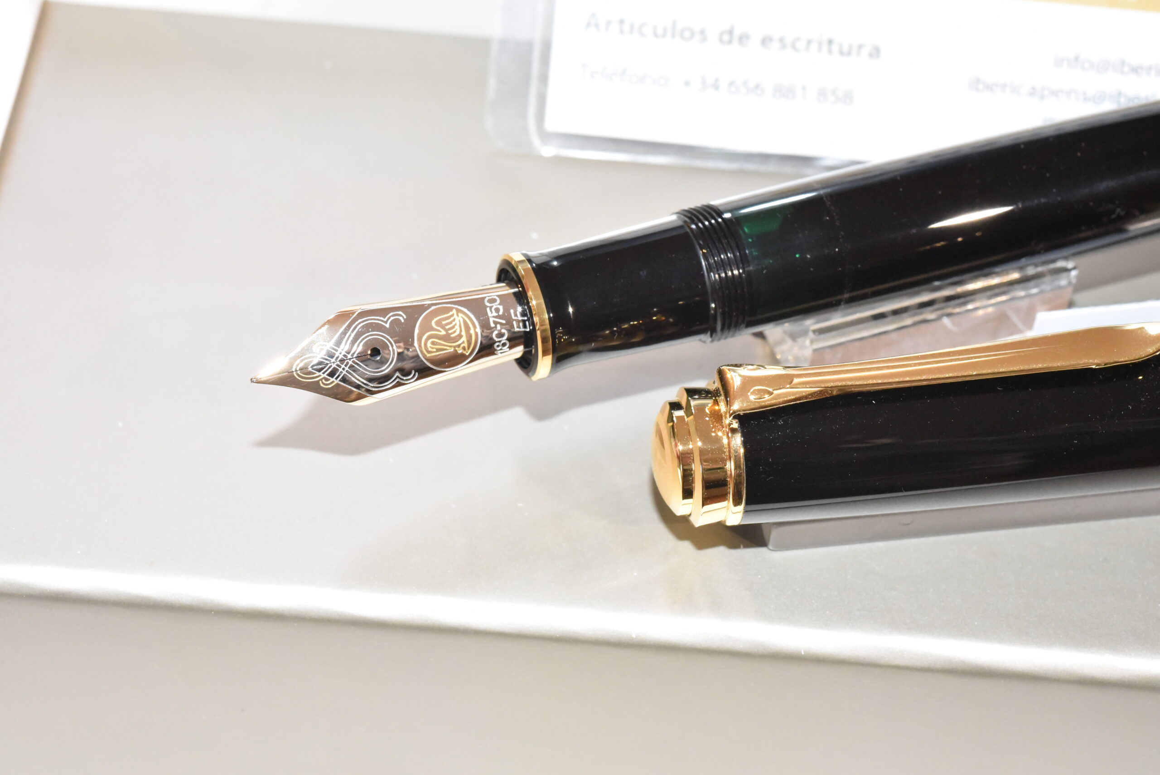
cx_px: 580
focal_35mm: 60
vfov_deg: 22.6
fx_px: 1934
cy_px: 388
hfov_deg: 33.4
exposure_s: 1/40
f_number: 20
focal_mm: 60
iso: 12800
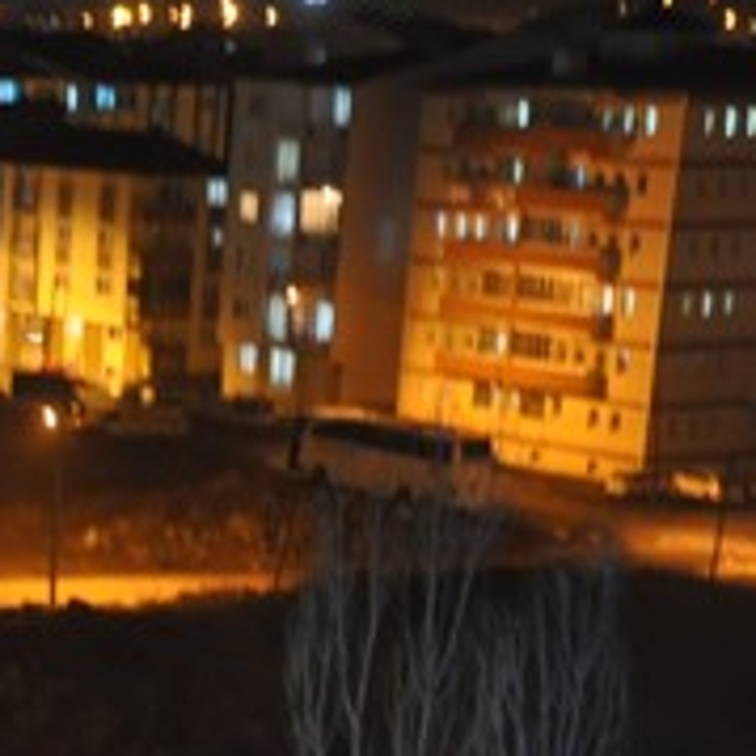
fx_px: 2855
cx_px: -270
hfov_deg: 14.4
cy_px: 840
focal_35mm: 116
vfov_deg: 14.7
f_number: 4
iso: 1250
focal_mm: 25
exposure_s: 1/2
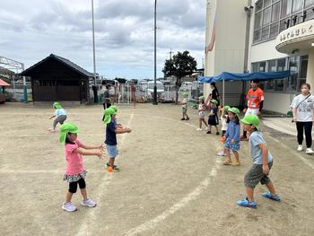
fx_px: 236
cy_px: 118
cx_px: 157
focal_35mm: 26
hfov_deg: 67.3
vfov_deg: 53.1
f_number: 1.5
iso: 50
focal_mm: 5.7
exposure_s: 1/2165
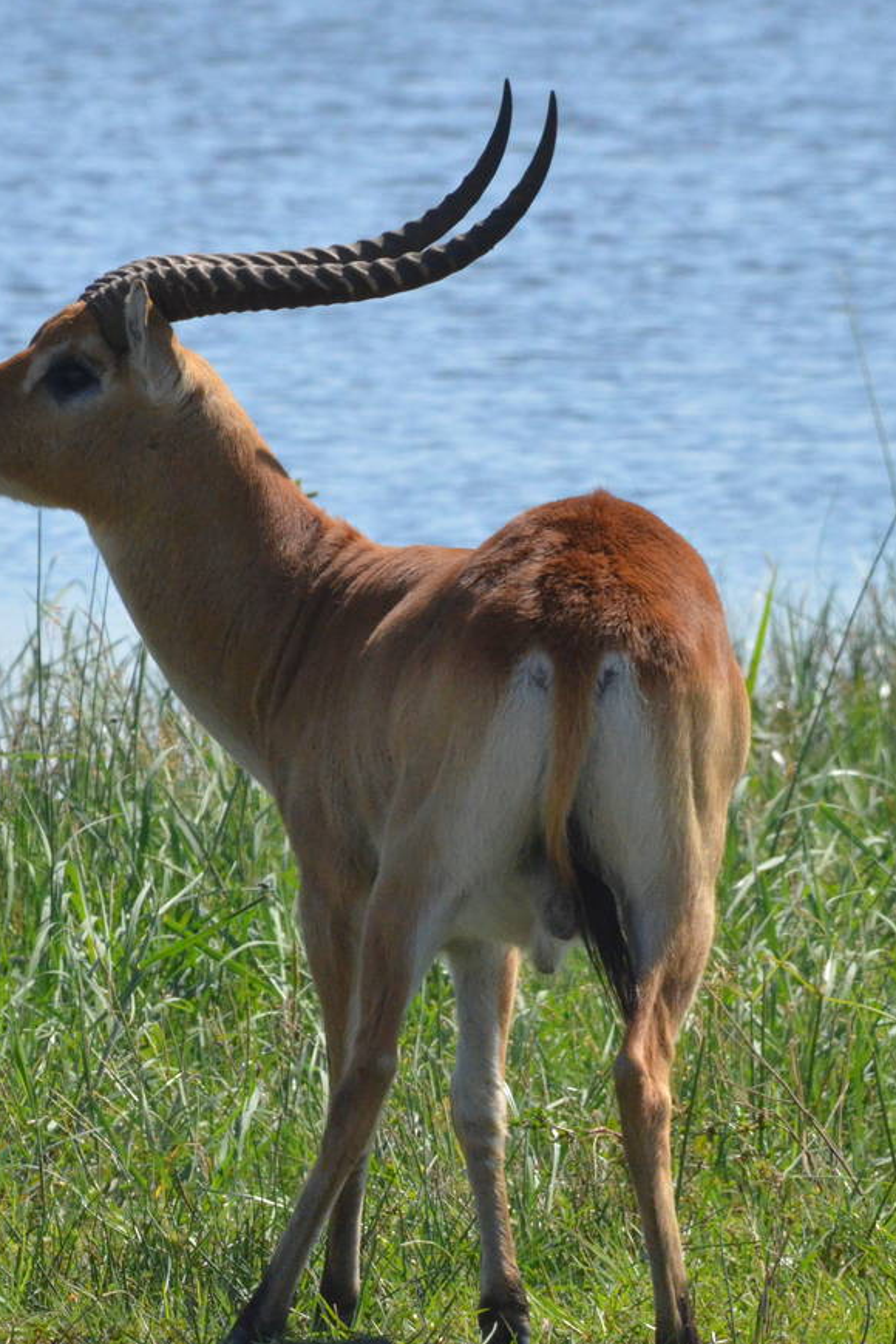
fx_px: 30835
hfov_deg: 1.7
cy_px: 765
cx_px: -236
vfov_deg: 2.5
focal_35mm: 826
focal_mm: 300
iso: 2500
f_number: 13
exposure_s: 1/2500
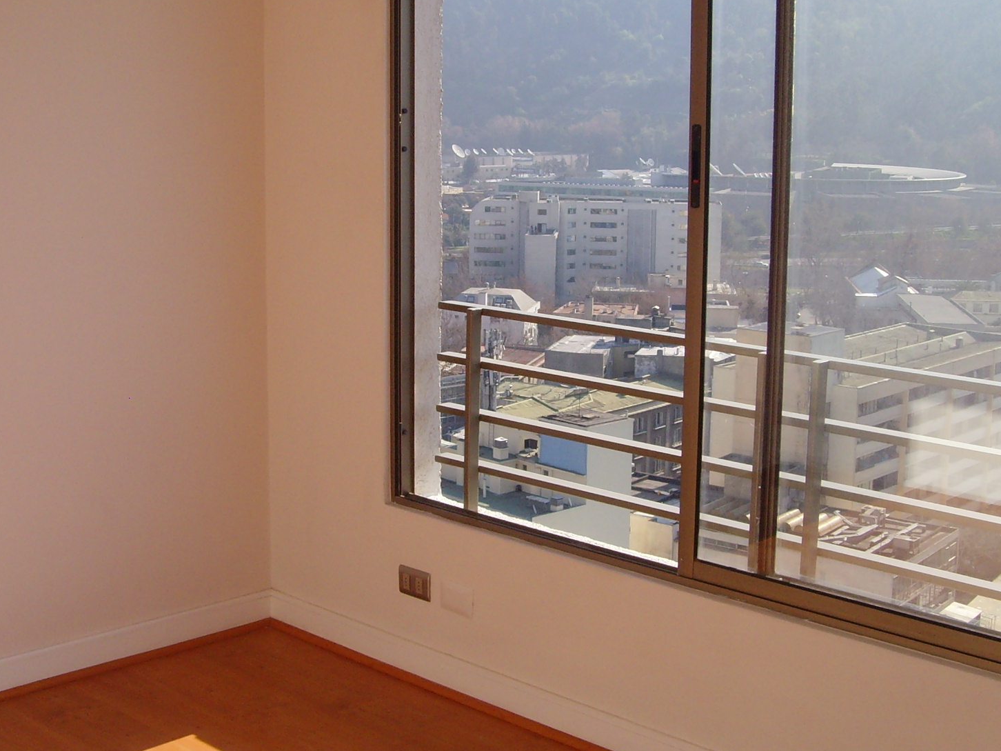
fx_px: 1590
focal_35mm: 55
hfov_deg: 34.9
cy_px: 347
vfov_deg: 26.6
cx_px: 427
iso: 100
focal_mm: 6.6
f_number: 6.3
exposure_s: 1/350
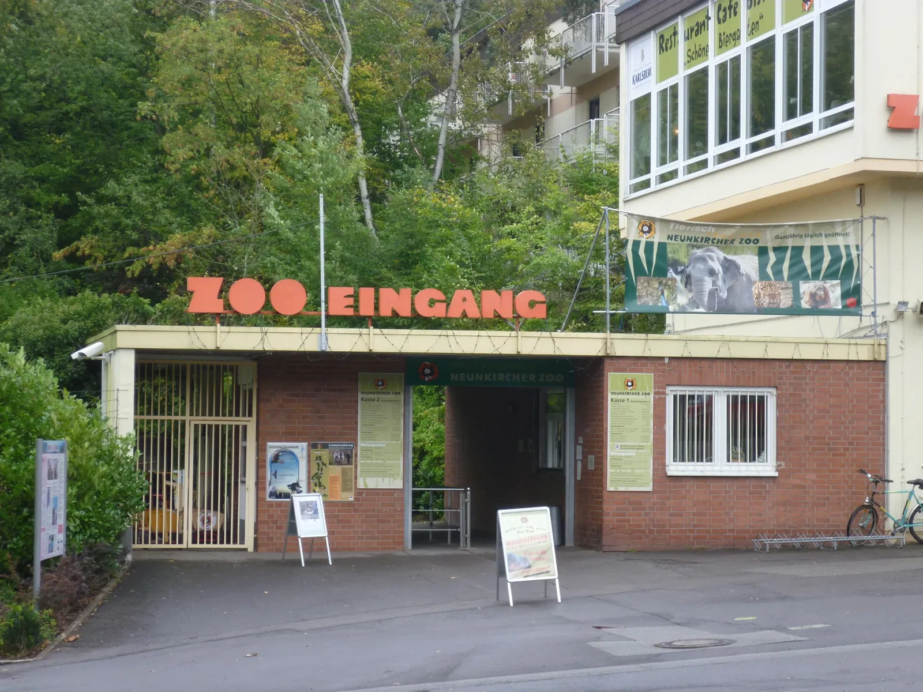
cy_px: 346
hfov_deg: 20.9
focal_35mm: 94
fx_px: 2506
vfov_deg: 15.7
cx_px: 462
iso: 100
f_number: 5.4
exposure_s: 1/80
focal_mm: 16.8
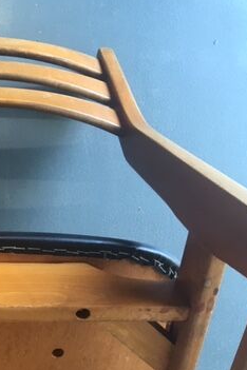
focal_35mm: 55
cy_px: 291
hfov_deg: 23.6
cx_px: 1
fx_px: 566
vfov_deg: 35.2
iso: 40
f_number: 2.2
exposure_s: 1/33
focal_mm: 4.15
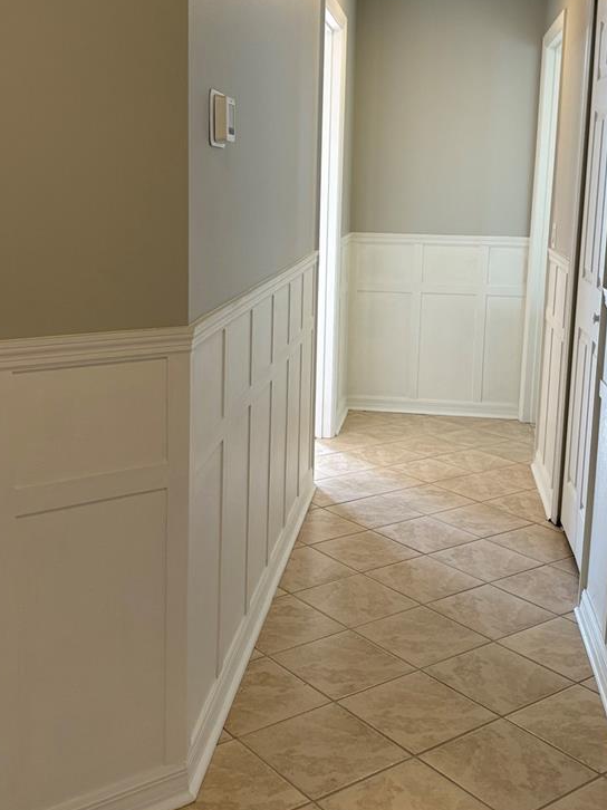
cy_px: 336
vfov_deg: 43.7
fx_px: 1006
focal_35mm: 43
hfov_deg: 33.6
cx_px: 315
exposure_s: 1/120
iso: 100
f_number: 1.6
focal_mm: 5.96
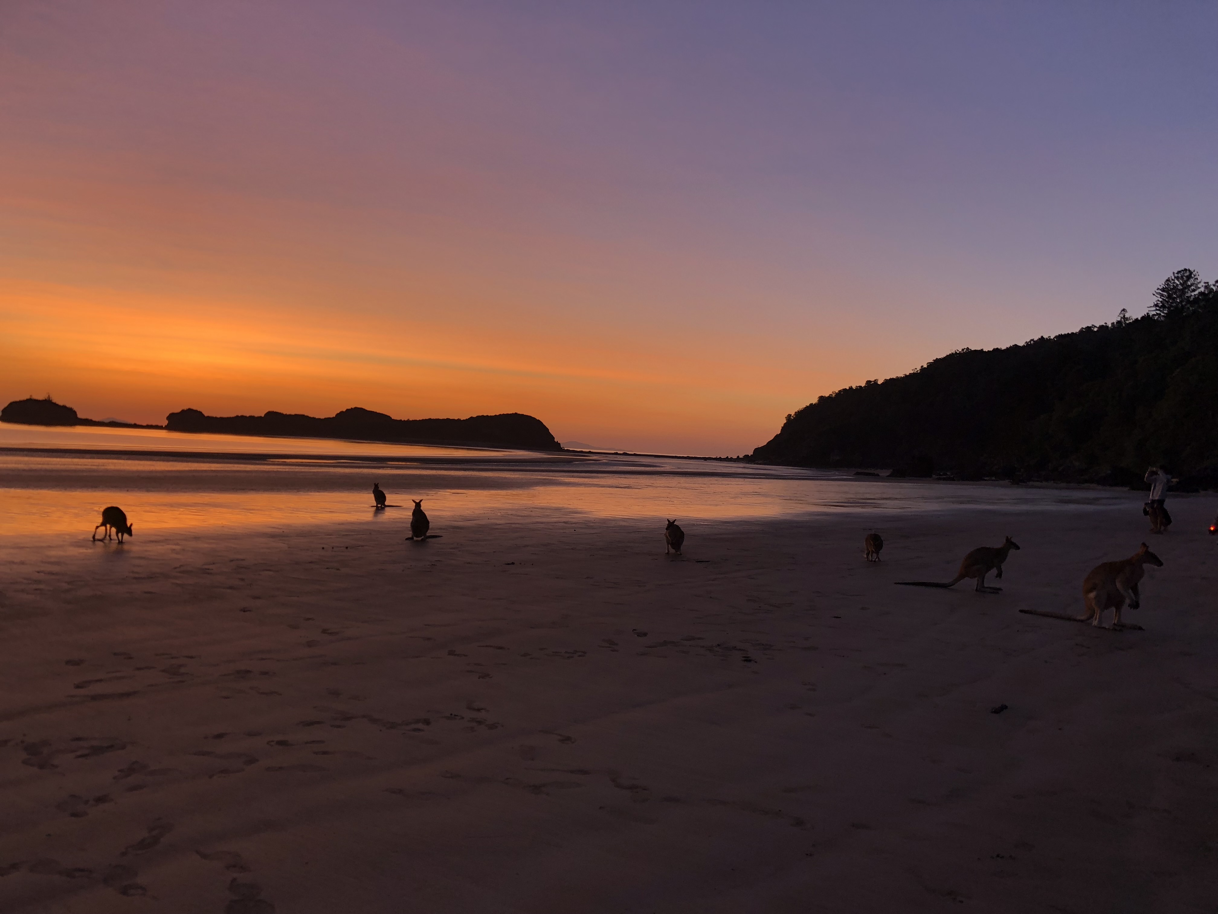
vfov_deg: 49.7
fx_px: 985
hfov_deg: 63.4
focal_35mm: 28
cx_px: 609
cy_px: 457
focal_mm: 4
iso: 100
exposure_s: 1/60
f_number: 1.8
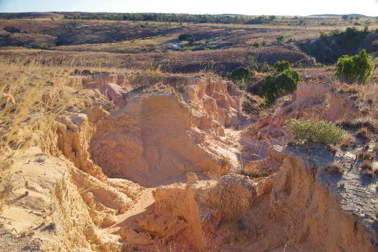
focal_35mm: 38
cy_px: 126
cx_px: 189
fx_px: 394
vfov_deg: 35.5
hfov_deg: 51.3
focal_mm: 25
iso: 200
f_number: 8
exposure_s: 1/50
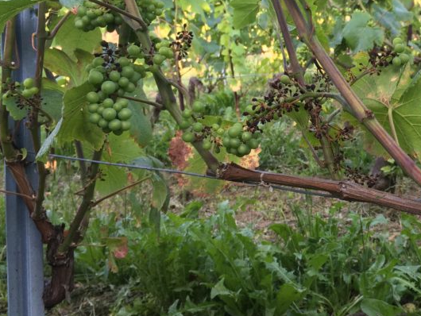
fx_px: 681
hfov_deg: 32.9
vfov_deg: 25.8
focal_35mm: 56
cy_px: 84
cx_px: 363
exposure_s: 1/50
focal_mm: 4.15
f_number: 2.2
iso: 25
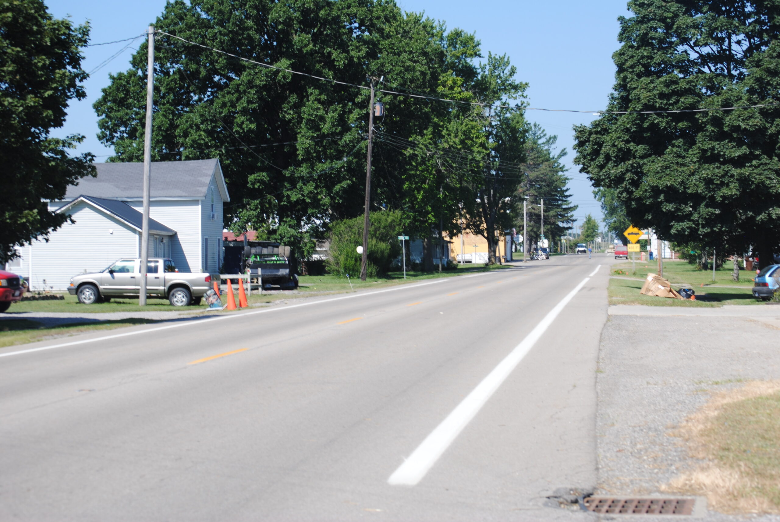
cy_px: 261
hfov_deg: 24.6
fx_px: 1790
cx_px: 390
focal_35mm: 82
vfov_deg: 16.6
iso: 100
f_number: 8
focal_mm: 55
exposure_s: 1/250
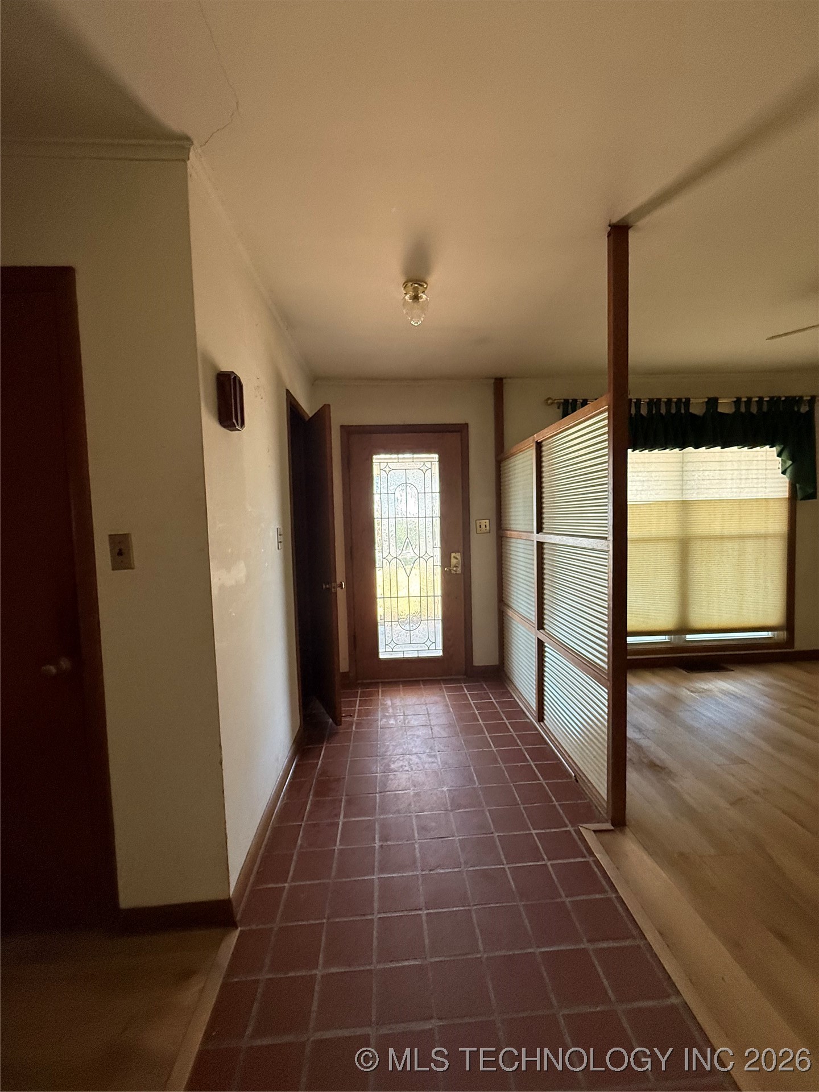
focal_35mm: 14
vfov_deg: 102.1
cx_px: 410
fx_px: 442
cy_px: 546
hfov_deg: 85.7
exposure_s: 1/80
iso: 320
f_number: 2.2
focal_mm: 2.22
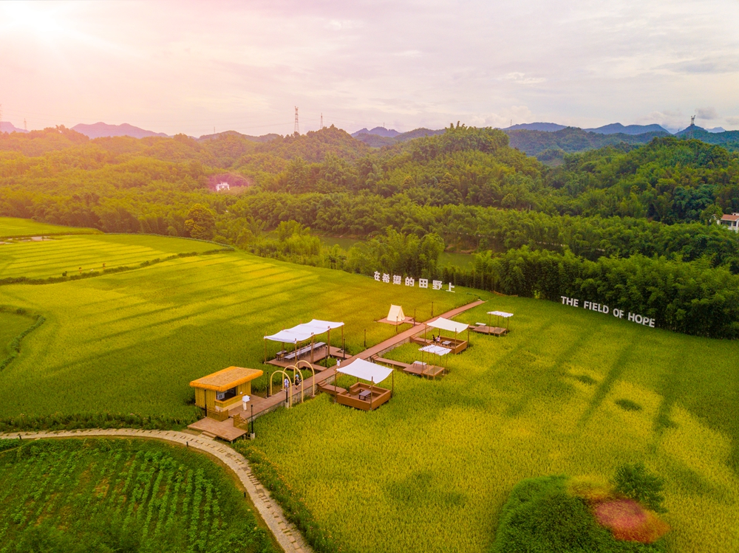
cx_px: 370
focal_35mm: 26
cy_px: 276
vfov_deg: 53.0
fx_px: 555
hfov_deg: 67.3
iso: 100
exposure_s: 1/1250
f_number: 2.2
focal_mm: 4.73
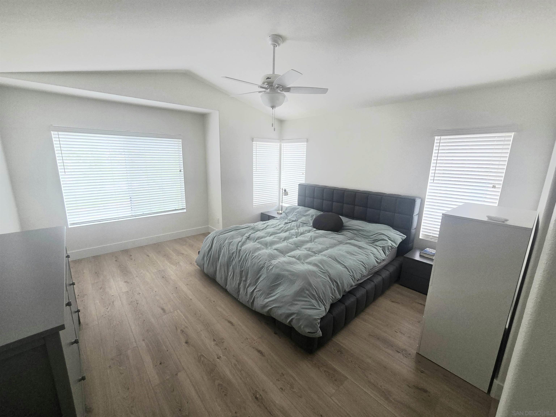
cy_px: 208
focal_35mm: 13
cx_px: 278
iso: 64
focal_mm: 2.2
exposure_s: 1/120
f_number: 2.2
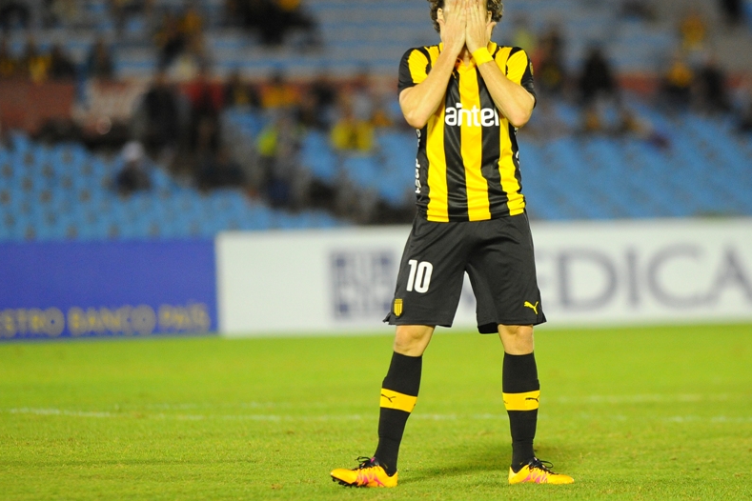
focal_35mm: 342
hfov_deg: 6.0
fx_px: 7143
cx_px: 344
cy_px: 223
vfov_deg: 4.0
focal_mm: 300
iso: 3200
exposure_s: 1/640
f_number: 3.5
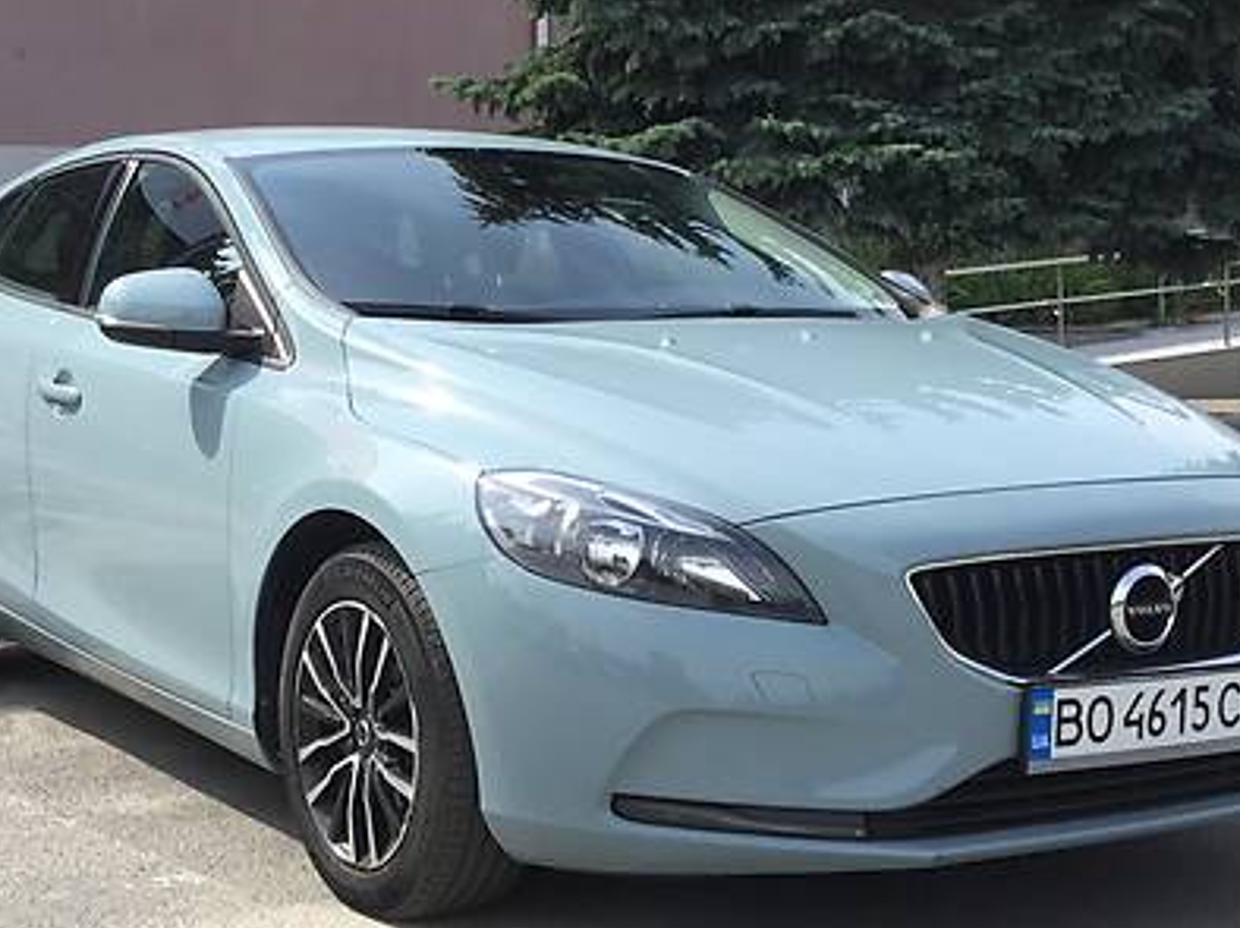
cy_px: 462
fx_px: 2255
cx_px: 504
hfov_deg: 30.7
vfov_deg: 23.3
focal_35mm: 63
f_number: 2.4
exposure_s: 1/769
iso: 25
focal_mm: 3.3
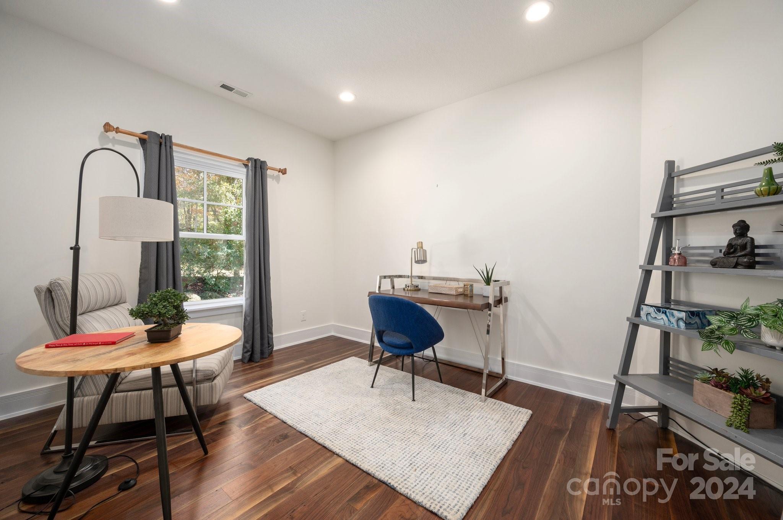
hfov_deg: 104.3
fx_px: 304
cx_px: 392
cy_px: 260
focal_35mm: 14
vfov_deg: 81.1
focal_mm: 14
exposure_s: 1/60
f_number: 8
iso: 200
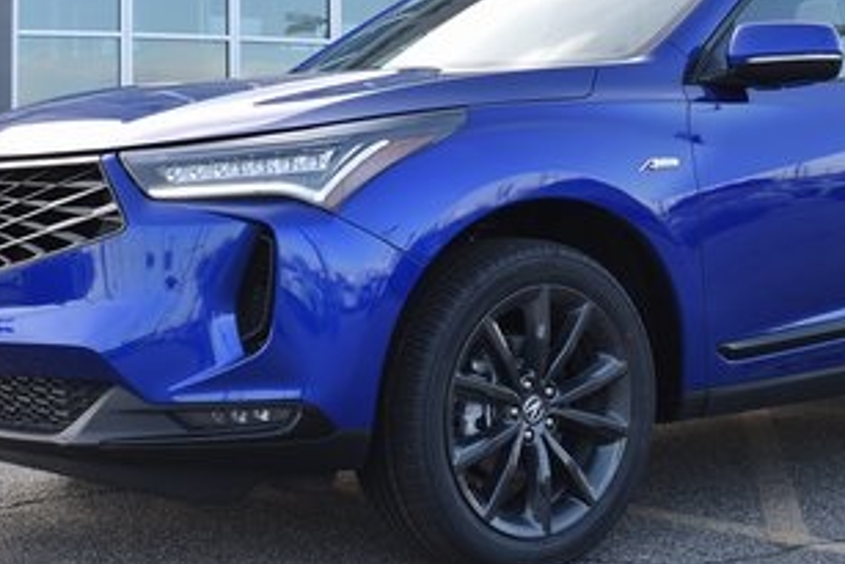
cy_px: 41
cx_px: 584
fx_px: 1761
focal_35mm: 75
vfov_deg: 17.9
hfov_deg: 26.8
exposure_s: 1/125
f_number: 5.6
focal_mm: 24
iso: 100
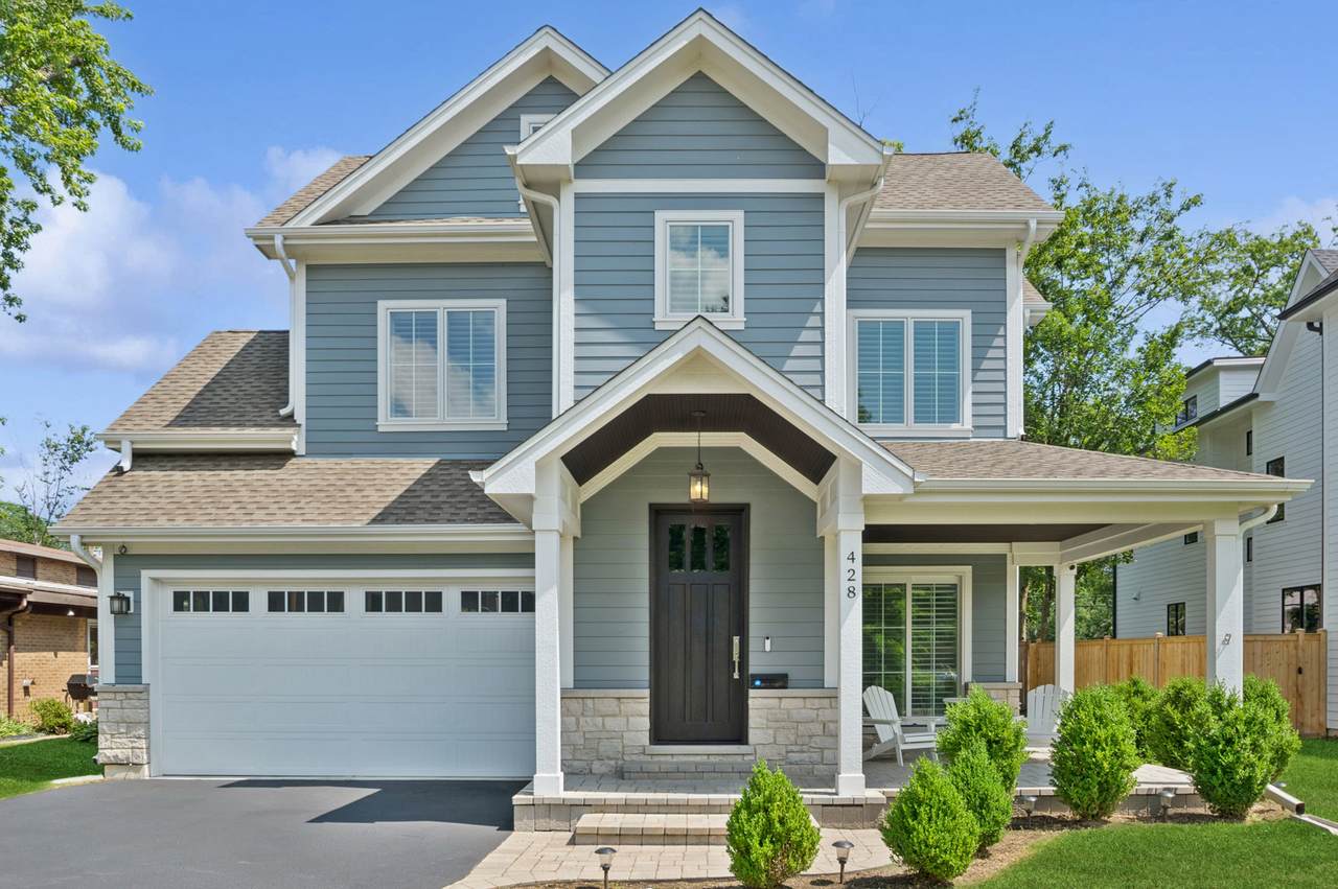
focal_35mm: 25
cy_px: 444
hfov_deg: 71.6
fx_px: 928
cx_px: 669
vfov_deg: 51.2
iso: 200
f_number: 11
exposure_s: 1/200
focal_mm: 16.9
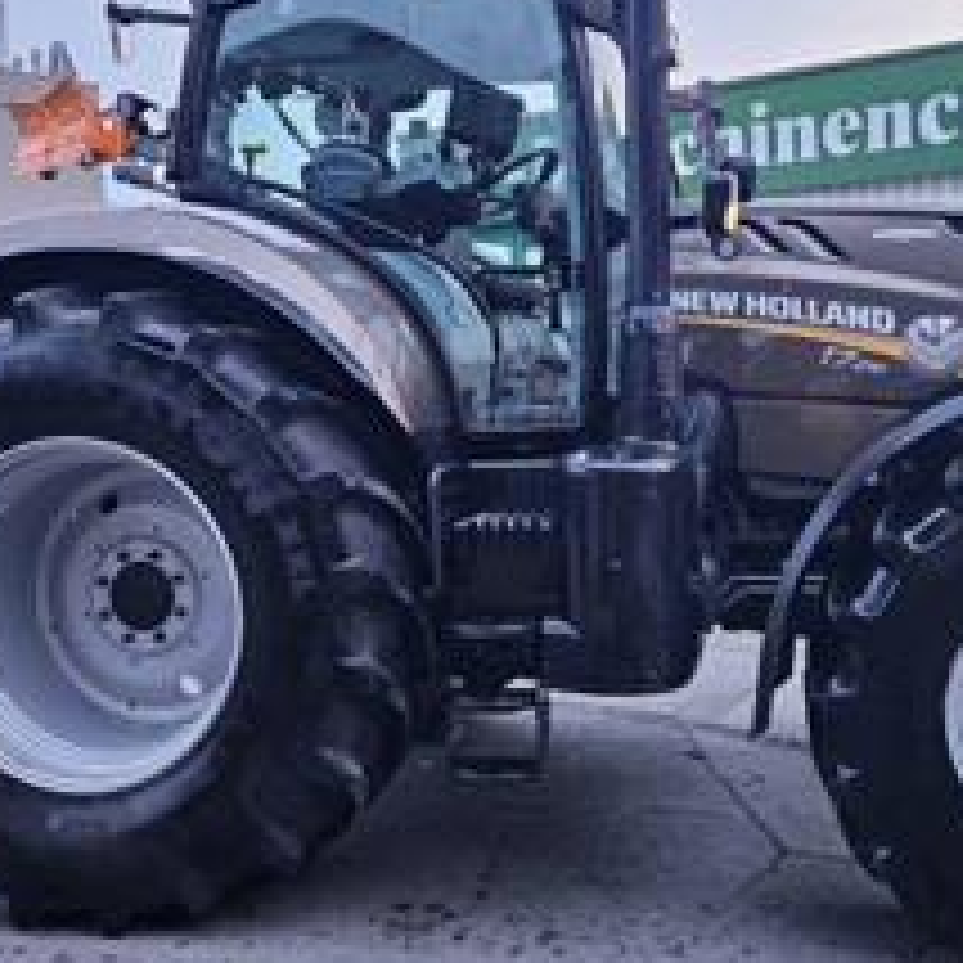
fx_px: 1196
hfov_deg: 43.4
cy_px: 428
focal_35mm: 38
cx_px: 621
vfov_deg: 43.8
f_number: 1.8
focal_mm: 5.4
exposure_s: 1/180
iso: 200
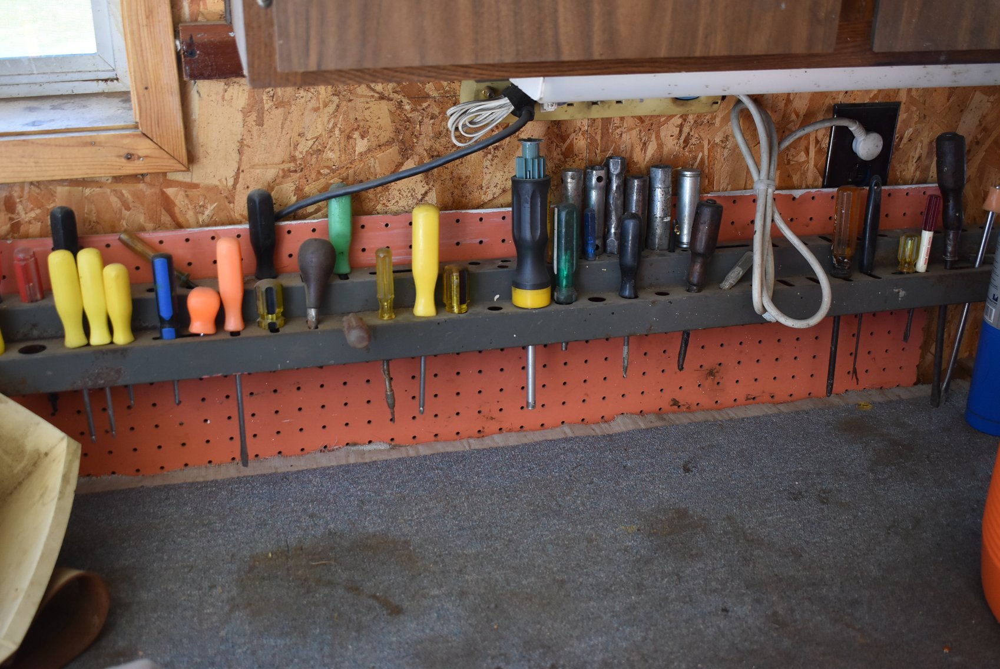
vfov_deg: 35.6
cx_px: 500
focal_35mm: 38
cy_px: 334
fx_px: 1042
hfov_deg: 51.2
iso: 800
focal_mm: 25
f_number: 4
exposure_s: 1/160
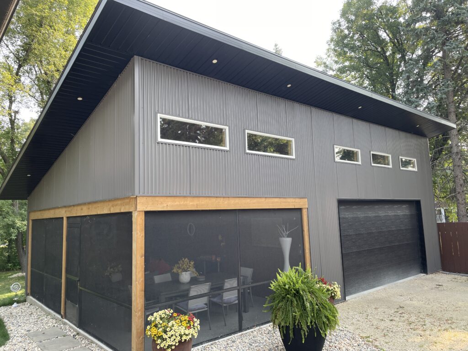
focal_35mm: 26
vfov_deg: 53.1
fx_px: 352
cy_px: 176
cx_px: 234
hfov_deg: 67.3
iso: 32
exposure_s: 1/302
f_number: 1.6
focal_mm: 4.2
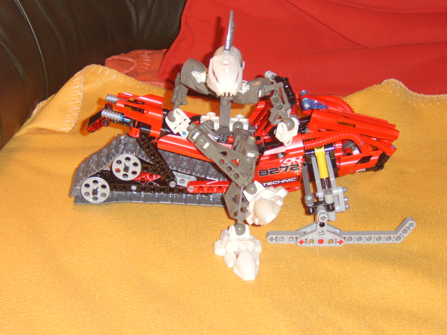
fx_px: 801
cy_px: 168
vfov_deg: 23.7
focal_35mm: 62
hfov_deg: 31.2
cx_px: 224
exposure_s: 1/60
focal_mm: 16.25
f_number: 4
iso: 141
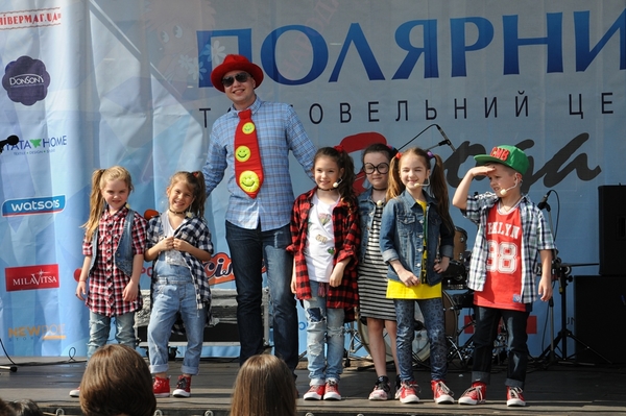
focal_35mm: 105
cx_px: 313
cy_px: 208
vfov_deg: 13.0
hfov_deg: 19.5
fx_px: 1824
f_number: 8
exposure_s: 1/500
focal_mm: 70
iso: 400
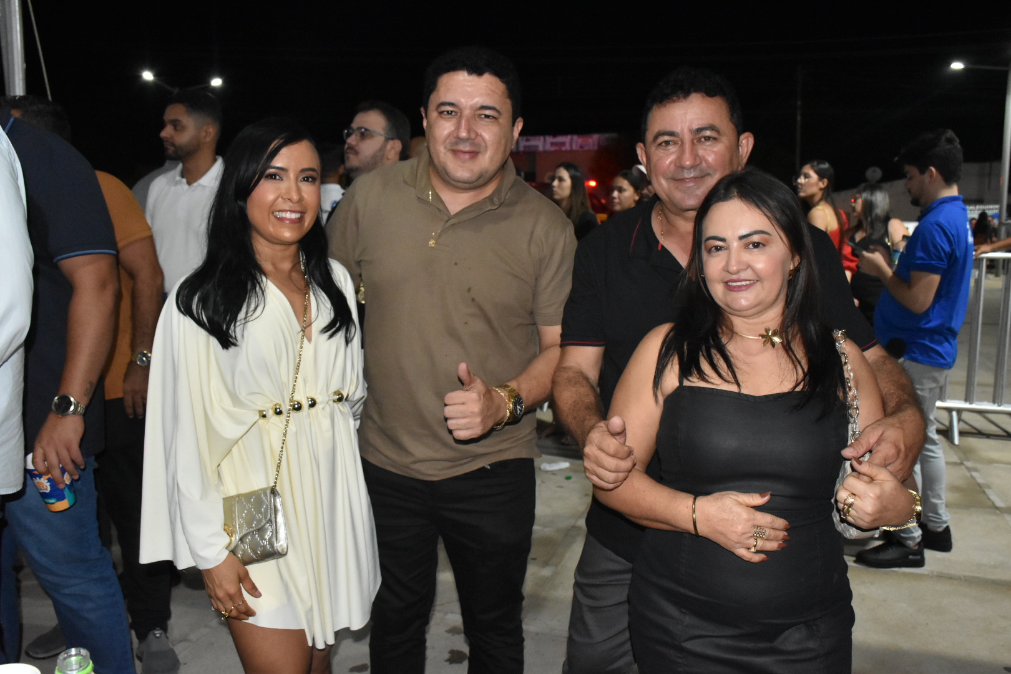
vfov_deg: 40.0
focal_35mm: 33
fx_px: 927
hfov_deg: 57.2
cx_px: 506
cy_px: 337
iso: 3200
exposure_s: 1/100
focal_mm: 22
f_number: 5.6
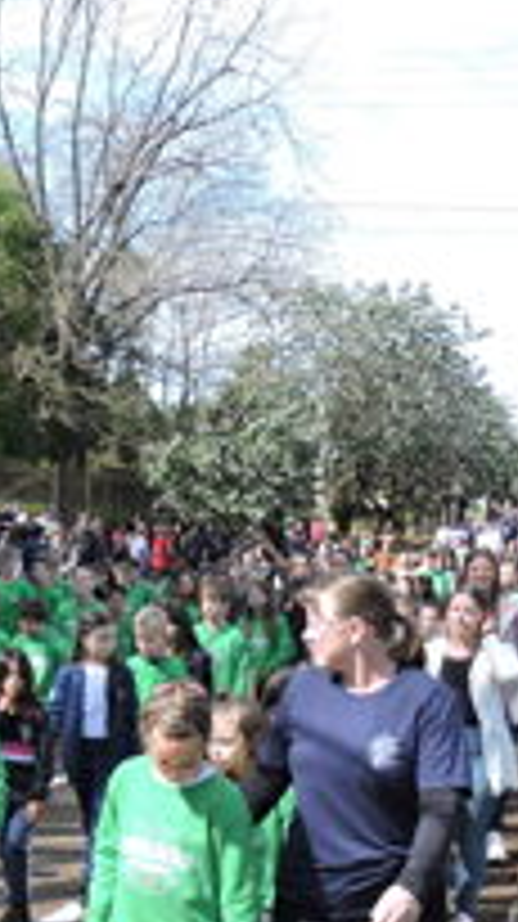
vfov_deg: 32.3
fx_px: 1590
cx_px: -97
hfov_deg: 17.7
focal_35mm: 65
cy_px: 553
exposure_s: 1/400
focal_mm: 6.2
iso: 100
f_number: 3.3
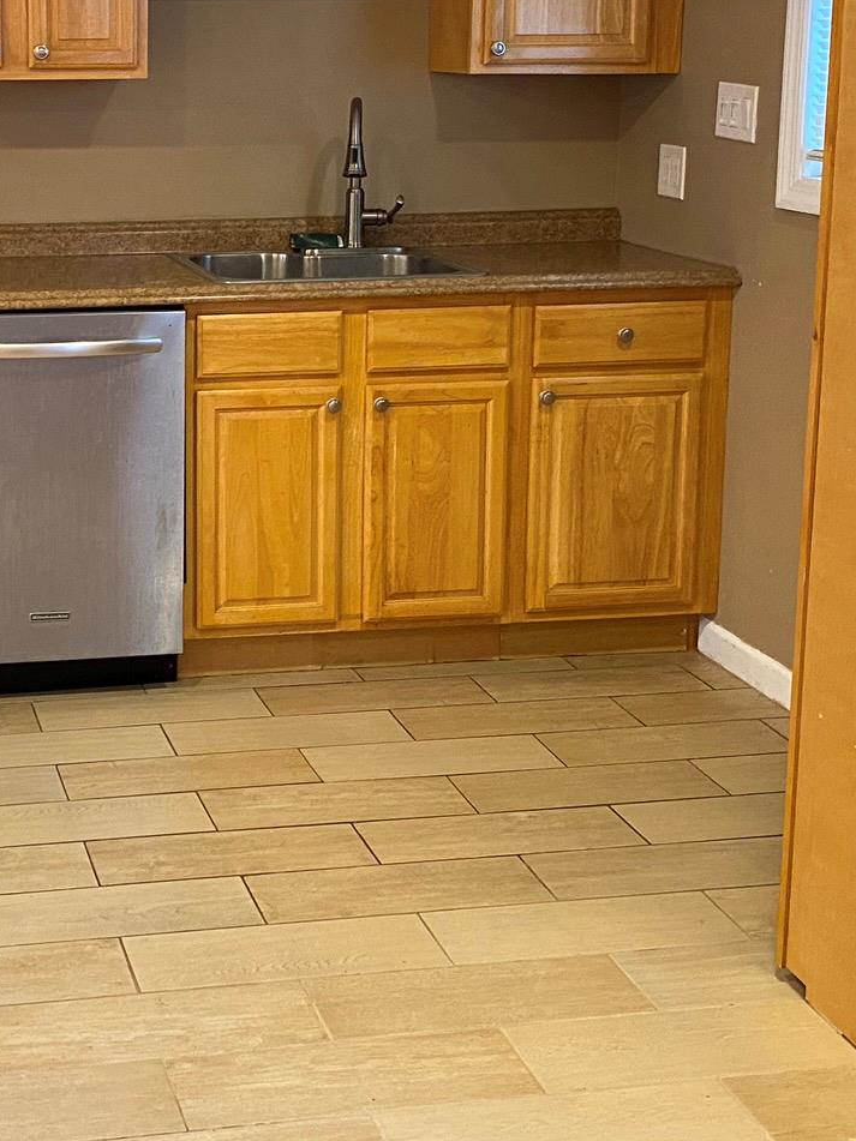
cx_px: 107
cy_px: 355
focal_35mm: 56
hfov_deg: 25.4
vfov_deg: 34.0
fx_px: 1847
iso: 320
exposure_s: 1/60
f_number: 1.8
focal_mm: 4.25
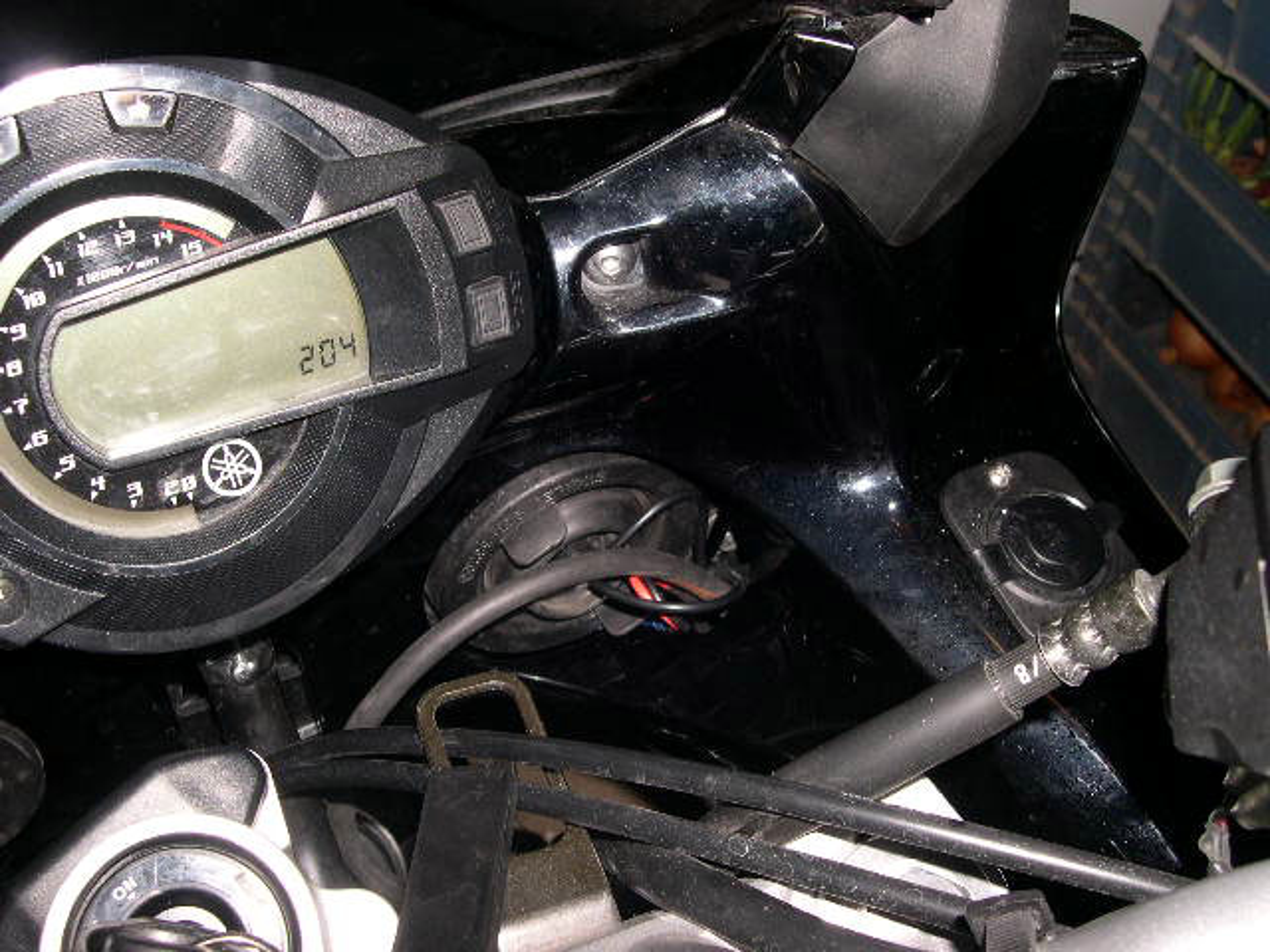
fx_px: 1394
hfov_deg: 49.0
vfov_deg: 37.7
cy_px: 476
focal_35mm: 38
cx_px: 635
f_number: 7.6
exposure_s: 1/60
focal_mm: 8
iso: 147
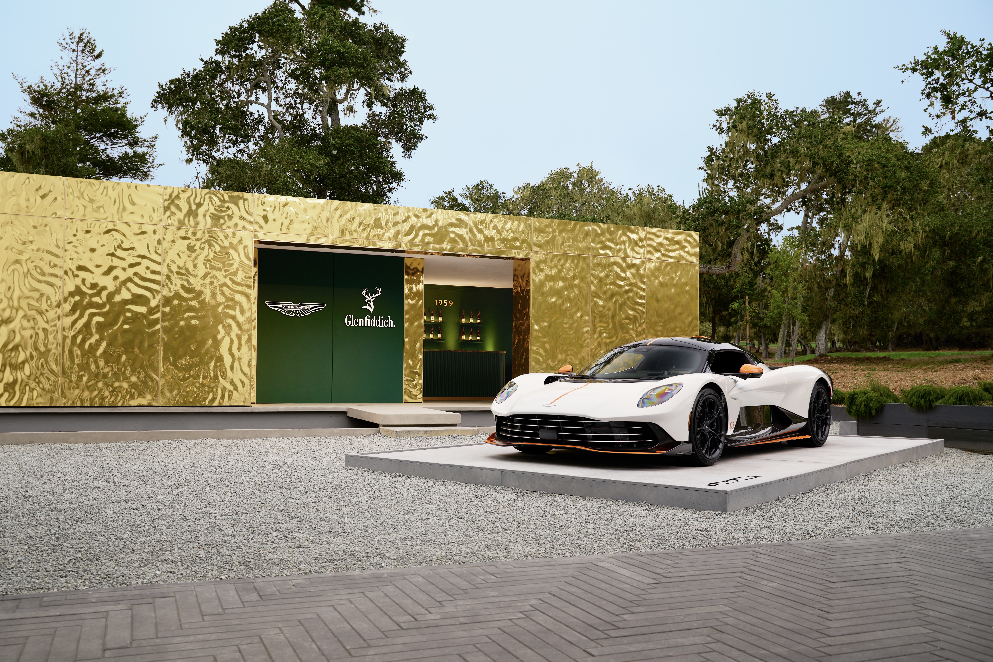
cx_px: 496
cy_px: 331
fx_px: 772
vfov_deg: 46.4
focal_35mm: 28
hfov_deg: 65.5
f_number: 10
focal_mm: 28
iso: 50
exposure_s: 1/8
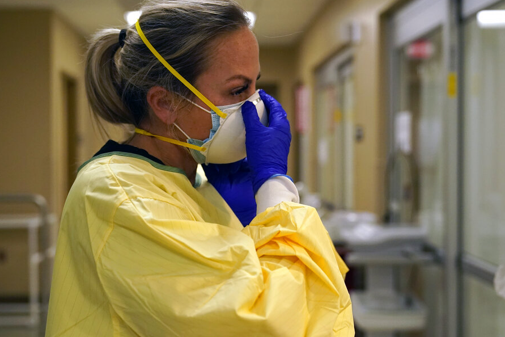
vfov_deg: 25.1
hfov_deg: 36.8
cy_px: 172
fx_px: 757
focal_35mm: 54
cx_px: 229
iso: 4000
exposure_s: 1/640
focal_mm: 47
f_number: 2.8
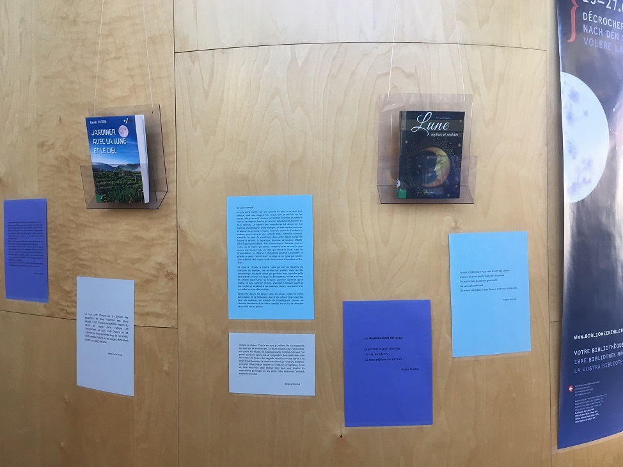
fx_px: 540
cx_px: 313
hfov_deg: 60.0
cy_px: 230
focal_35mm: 30
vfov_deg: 46.8
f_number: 2.2
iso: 50
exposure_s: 1/33
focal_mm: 4.15
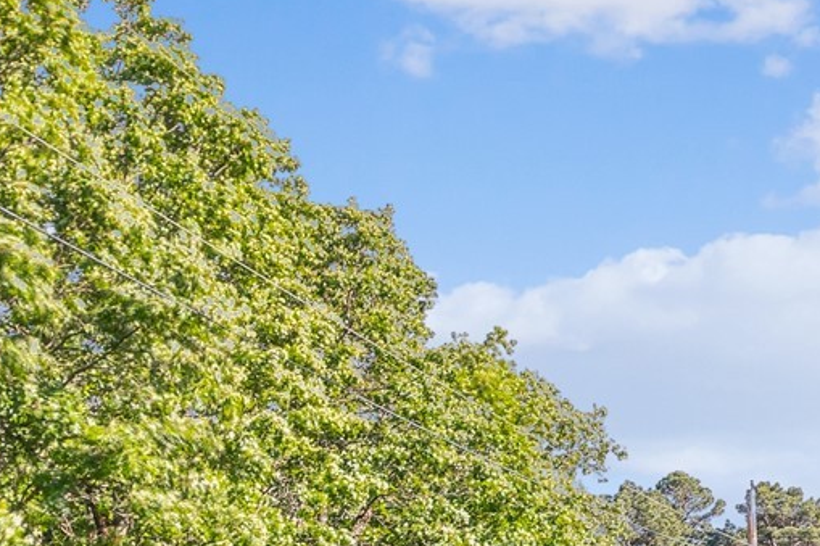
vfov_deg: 14.4
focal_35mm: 88
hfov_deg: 21.5
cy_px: 843
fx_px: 2004
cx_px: 975
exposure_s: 1/60
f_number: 2.8
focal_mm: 8.4
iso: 100
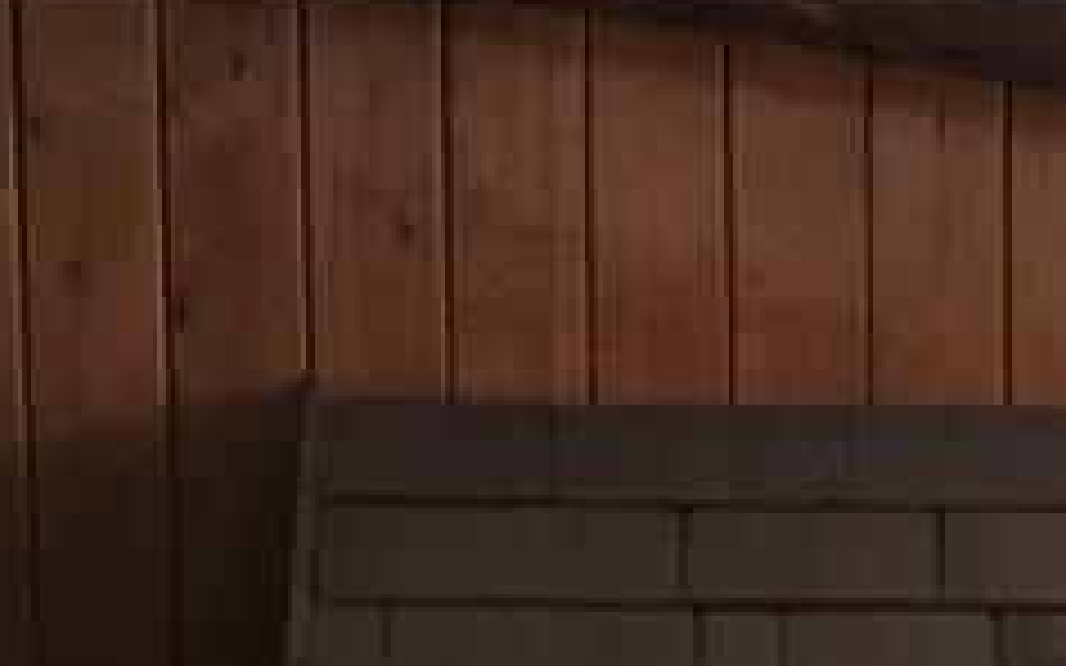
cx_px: 981
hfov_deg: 14.6
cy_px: 1701
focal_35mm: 142
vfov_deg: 8.3
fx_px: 4124
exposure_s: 1/40
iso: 25
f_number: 2.4
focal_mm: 3.3
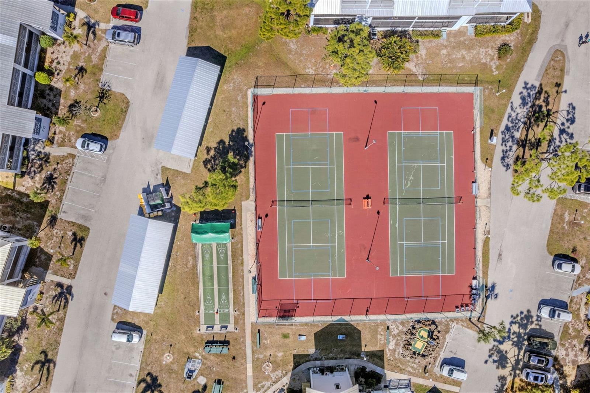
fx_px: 360
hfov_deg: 78.6
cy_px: 196
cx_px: 295
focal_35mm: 22
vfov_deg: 57.2
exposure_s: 1/2500
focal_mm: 8.38
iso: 140
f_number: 2.8
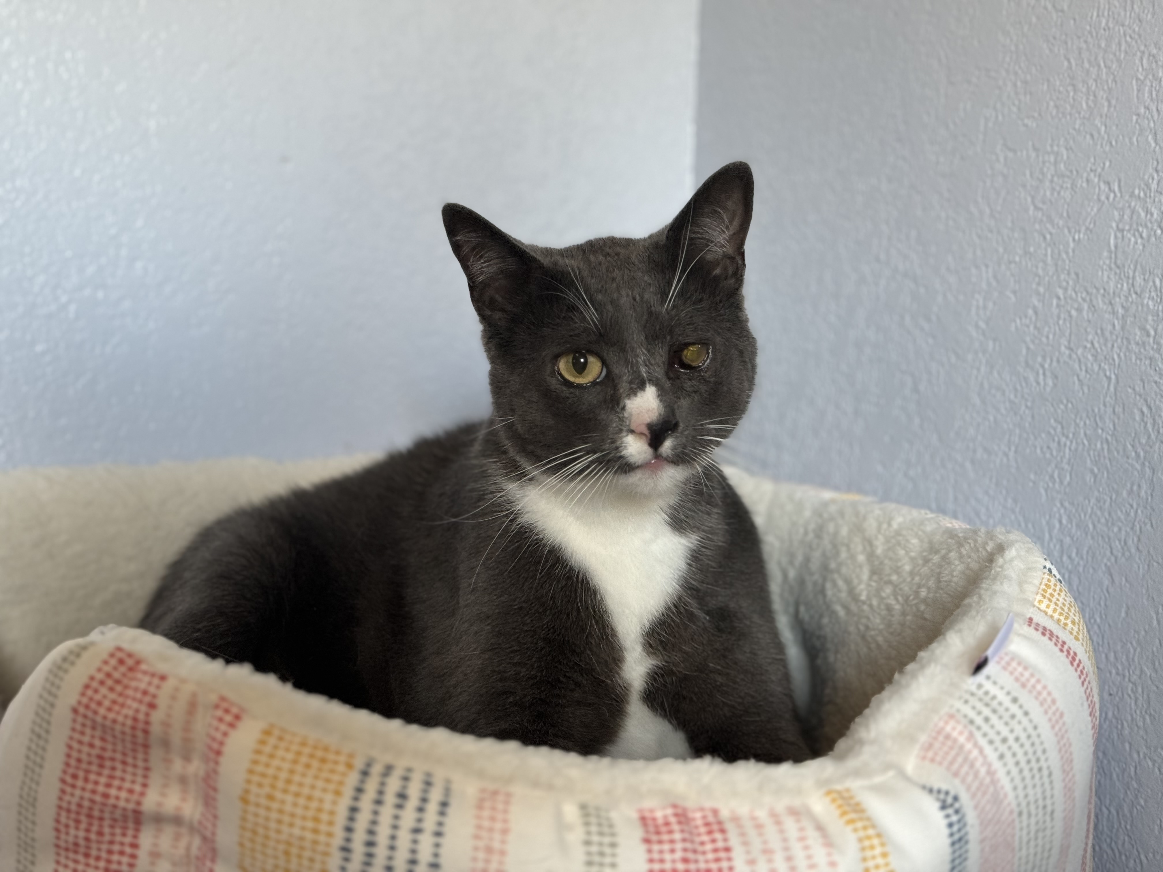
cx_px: 582
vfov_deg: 30.3
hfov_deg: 39.7
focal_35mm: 48
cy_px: 436
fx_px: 1613
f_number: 1.78
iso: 200
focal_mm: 6.76
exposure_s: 1/60
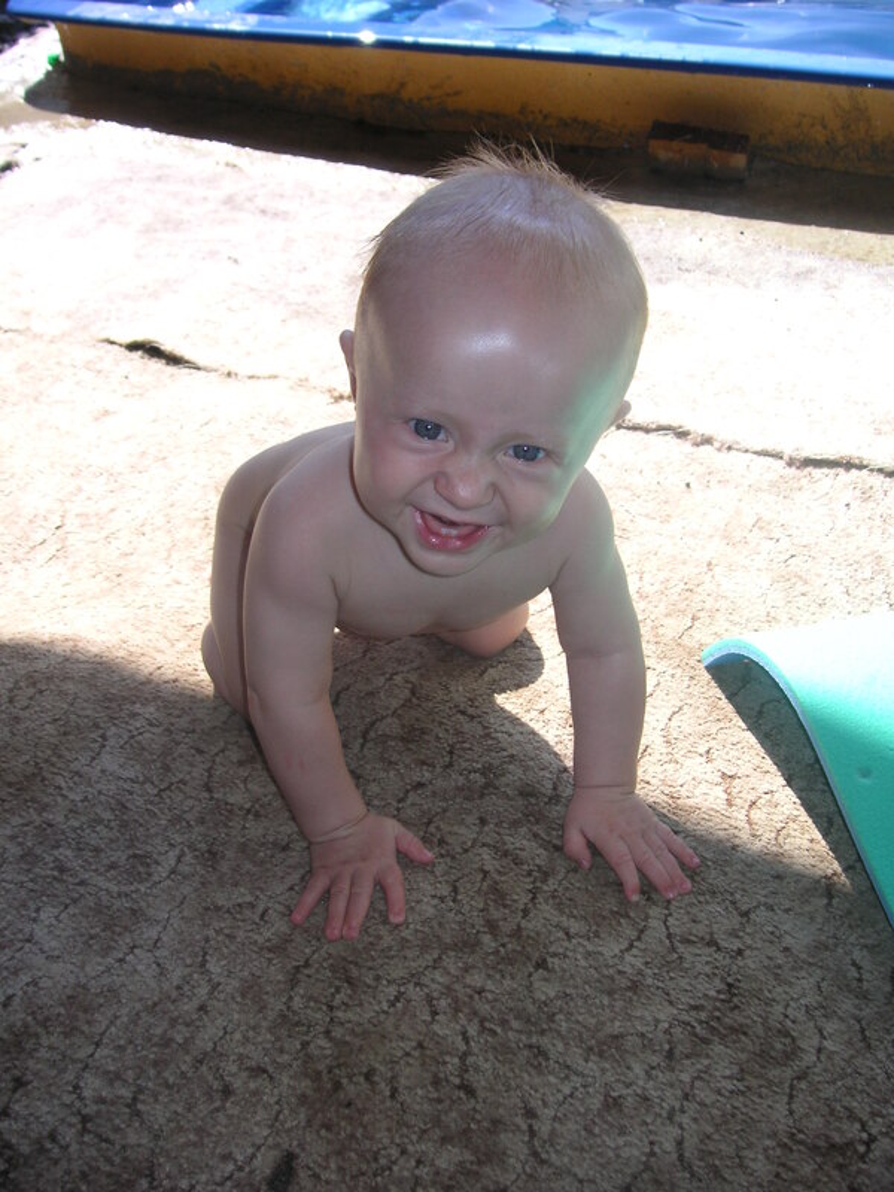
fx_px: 1274
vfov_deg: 50.1
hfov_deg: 38.7
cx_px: 447
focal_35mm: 37
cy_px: 596
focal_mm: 6.1
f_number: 2.8
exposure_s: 1/350
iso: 50
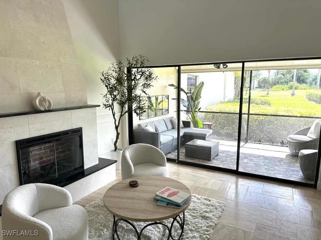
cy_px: 120
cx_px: 160
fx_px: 223
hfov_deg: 71.6
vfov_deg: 56.8
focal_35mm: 24
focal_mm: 6.86
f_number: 1.78
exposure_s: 1/343
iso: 80
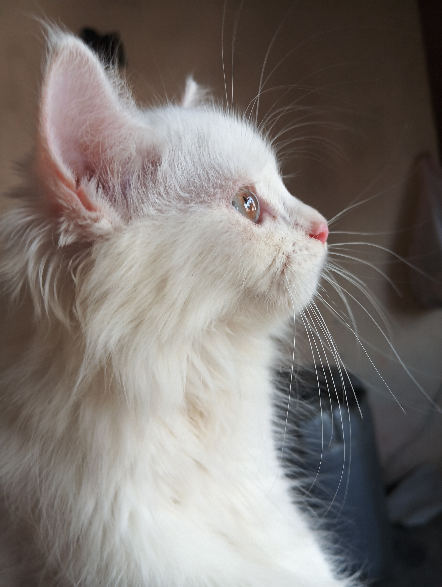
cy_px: 294
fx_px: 476
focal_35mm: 28
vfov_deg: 63.4
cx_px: 221
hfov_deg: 49.9
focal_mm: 4.22
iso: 102
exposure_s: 1/50
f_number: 1.8
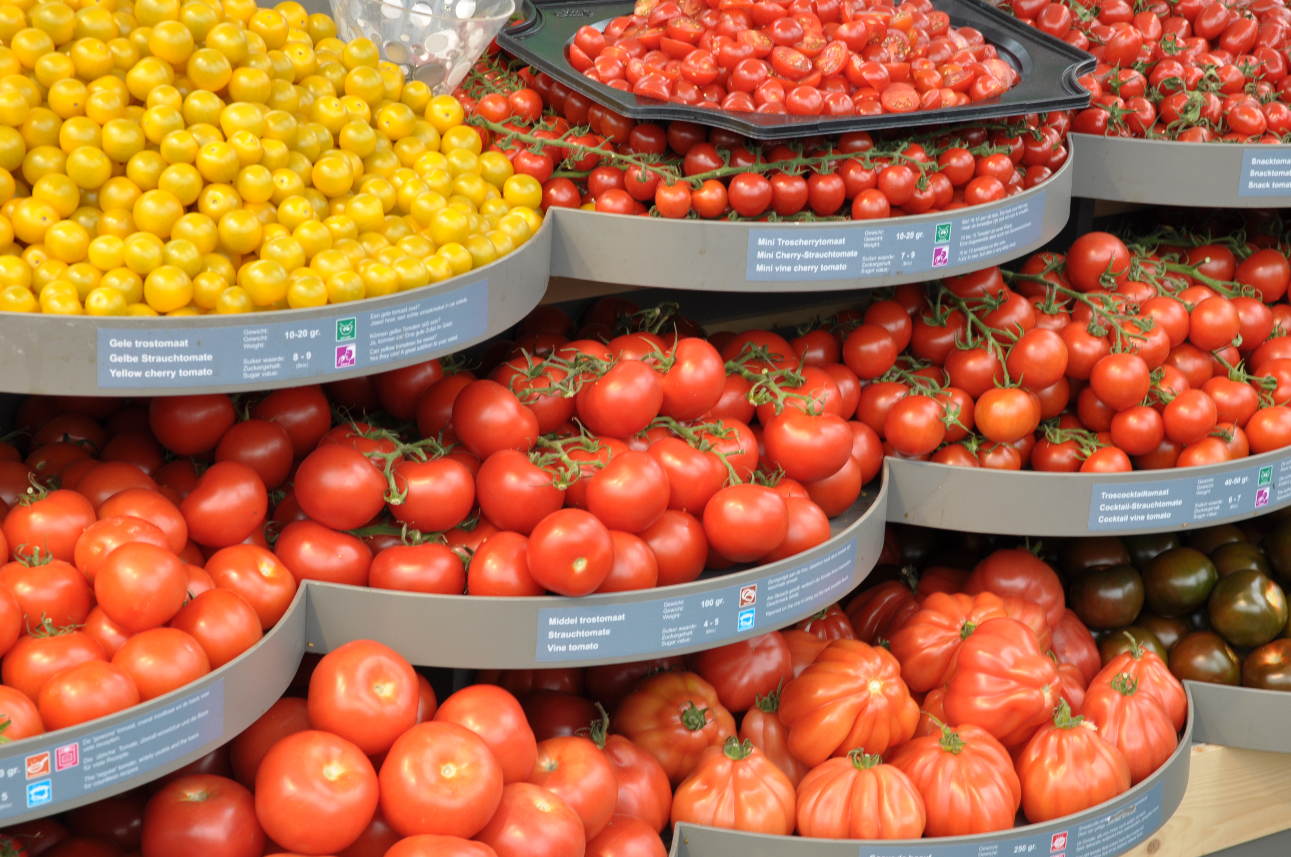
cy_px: 485
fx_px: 3224
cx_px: 727
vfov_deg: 15.1
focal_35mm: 90
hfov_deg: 22.6
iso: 200
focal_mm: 50
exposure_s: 1/50
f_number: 9
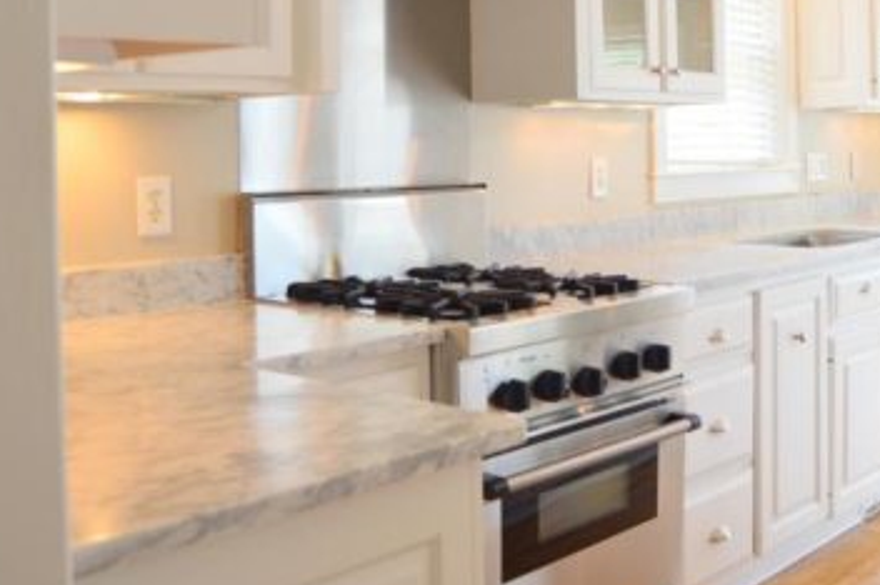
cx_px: 568
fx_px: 1123
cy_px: 151
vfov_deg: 28.8
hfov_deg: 42.3
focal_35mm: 46
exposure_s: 1/30
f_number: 3.5
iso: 140
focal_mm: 18
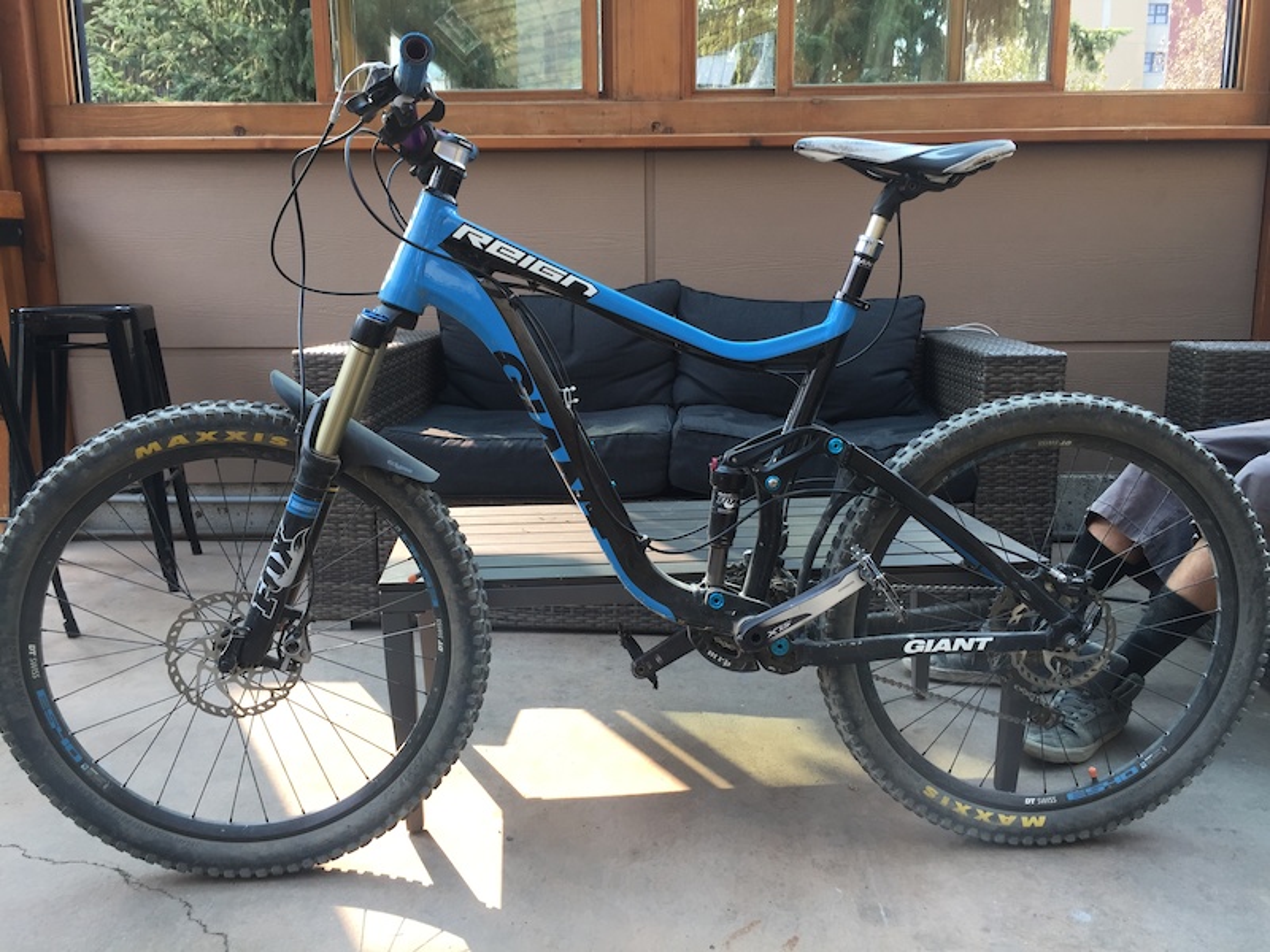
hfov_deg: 61.7
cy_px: 476
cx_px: 635
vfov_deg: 48.2
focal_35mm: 29
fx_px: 1064
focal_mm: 4.15
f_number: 2.2
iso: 32
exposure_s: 1/121
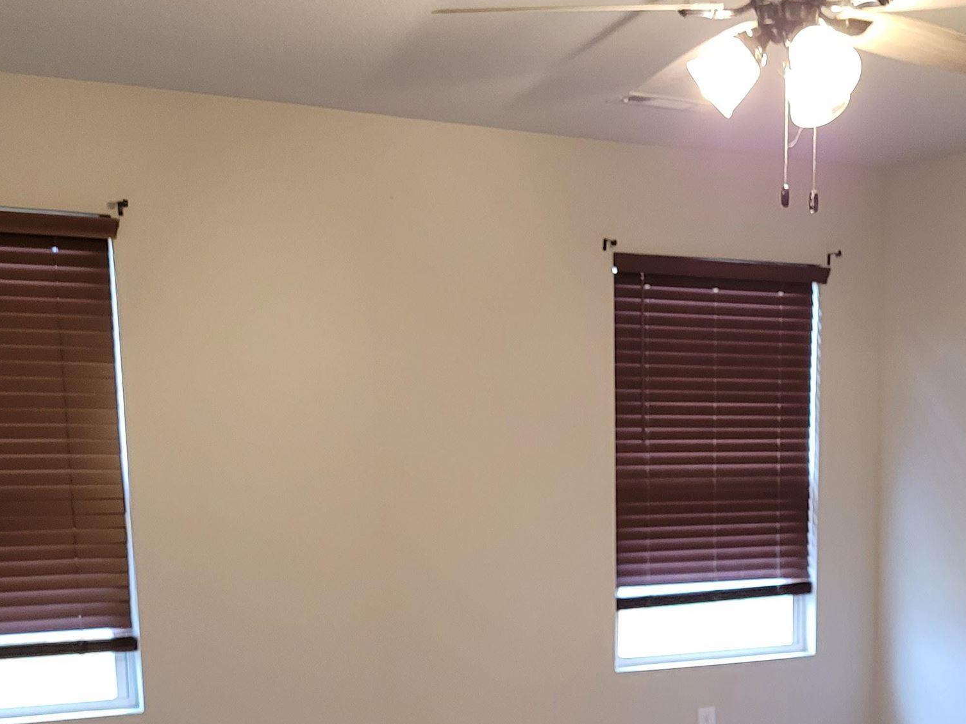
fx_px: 1479
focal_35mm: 53
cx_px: 694
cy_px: 723
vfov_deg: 26.1
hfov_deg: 35.6
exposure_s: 1/40
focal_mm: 5.4
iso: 320
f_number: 1.8
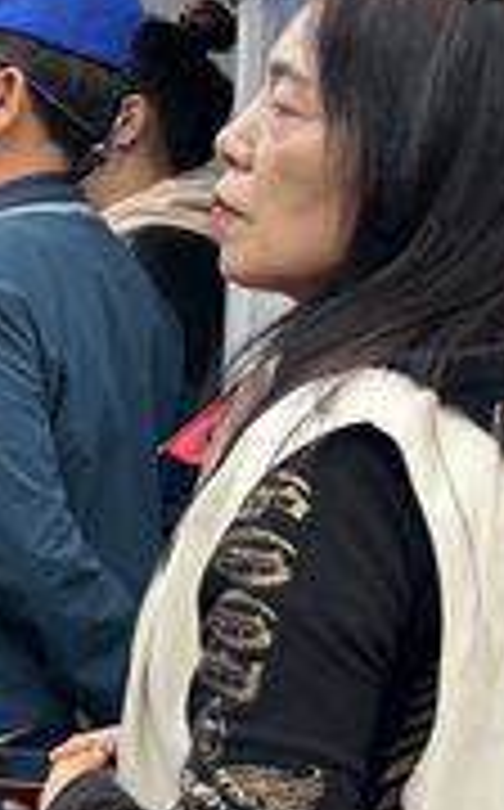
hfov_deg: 11.3
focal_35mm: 92
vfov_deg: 22.5
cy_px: 272
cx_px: -774
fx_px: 2028
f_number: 1.78
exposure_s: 1/121
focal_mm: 6.86
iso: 80
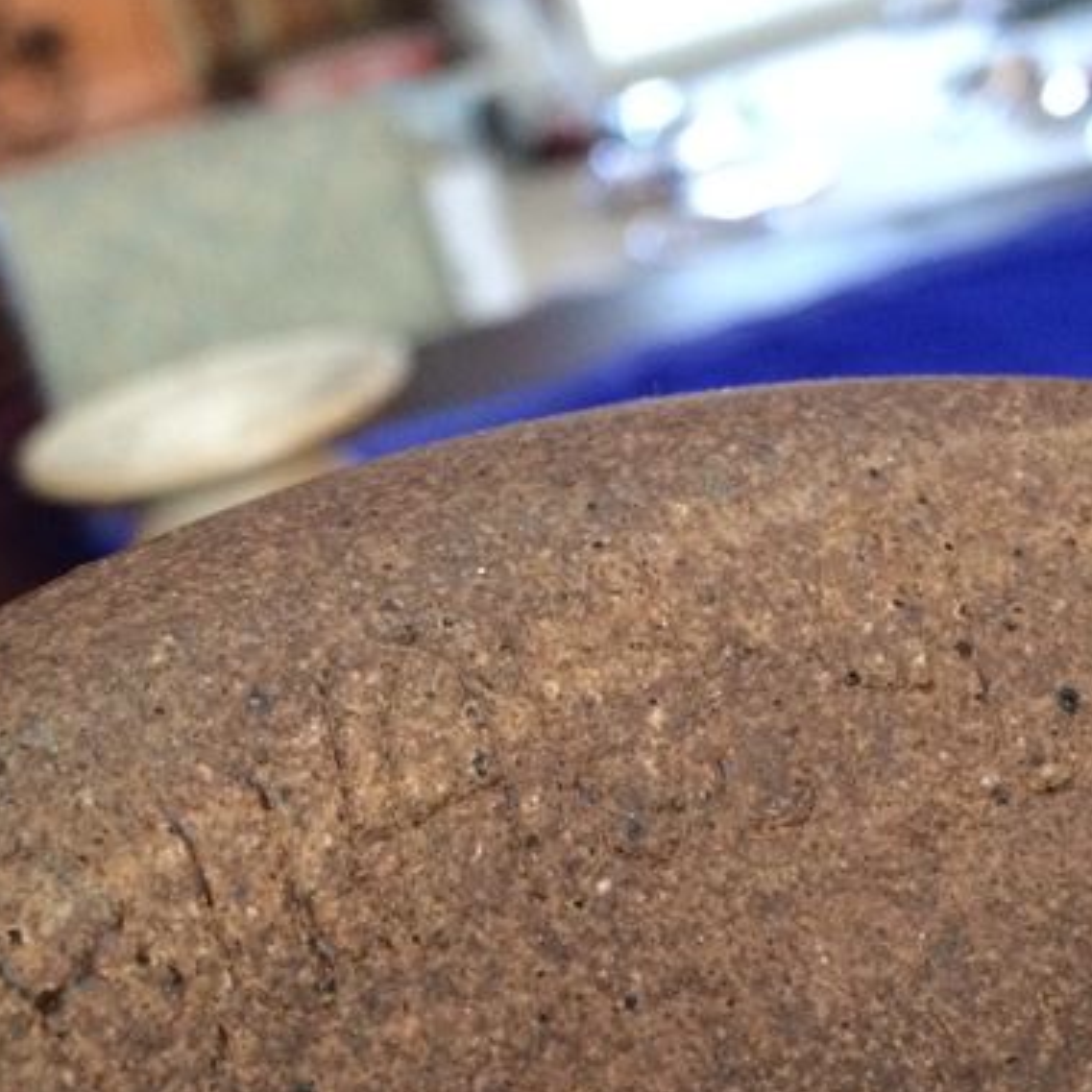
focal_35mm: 63
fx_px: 2248
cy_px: 719
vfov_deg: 27.2
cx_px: 663
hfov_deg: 27.2
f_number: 2.2
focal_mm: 4.12
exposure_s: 1/30
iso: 200
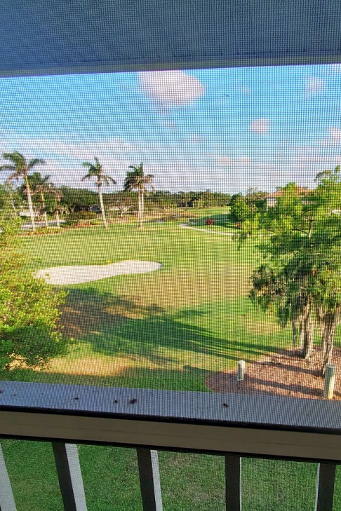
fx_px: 270
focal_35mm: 19
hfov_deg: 61.1
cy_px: 264
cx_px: 255
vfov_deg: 86.9
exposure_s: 1/312
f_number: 2.2
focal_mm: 1.8
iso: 50
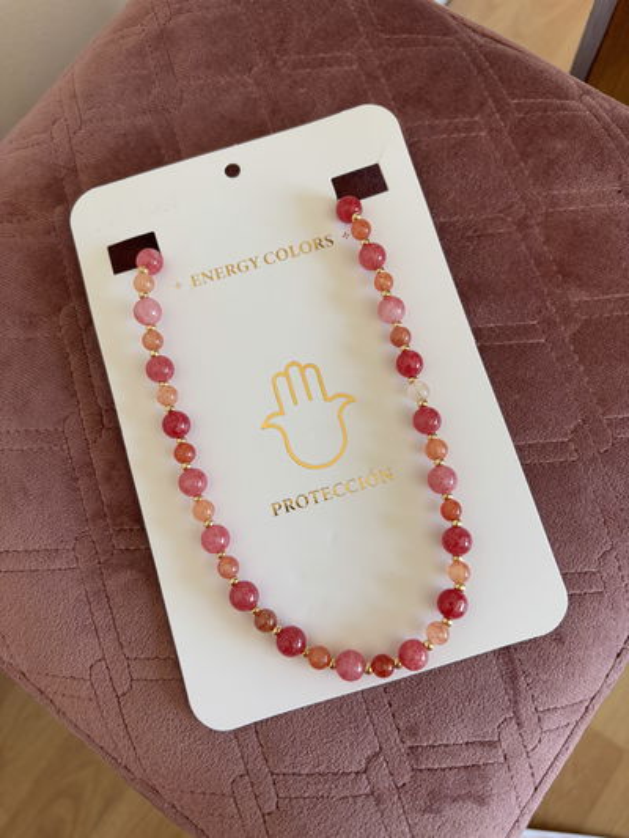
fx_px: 630
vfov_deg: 67.3
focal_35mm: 26
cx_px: 314
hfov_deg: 53.1
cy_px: 419
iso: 125
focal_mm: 5.96
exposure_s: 1/121
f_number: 1.6
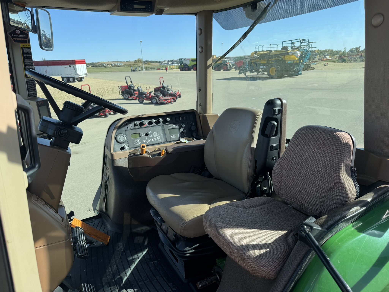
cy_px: 146
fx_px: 270
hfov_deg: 71.6
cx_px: 194
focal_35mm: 24
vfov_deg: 56.8
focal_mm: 6.76
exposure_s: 1/1923
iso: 80
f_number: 1.78
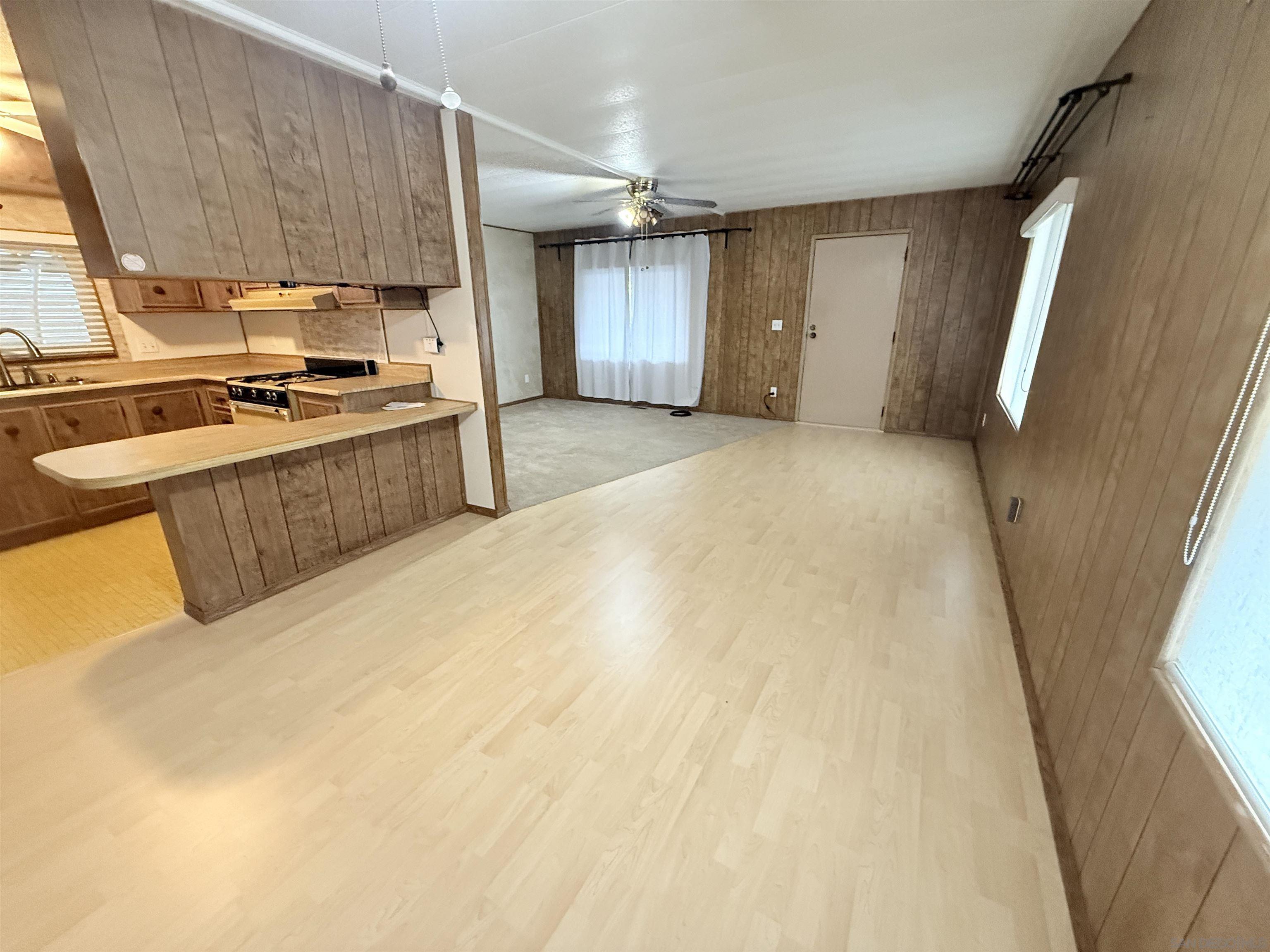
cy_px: 476
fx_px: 514
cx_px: 635
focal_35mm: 14
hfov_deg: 102.1
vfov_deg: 85.7
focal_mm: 2.22
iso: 800
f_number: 2.2
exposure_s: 1/60
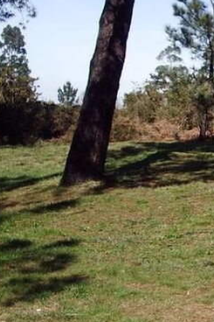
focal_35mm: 89
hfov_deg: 14.3
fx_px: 794
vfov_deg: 22.9
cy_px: 145
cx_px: 325
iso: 50
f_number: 4.3
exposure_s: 1/400
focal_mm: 5.8
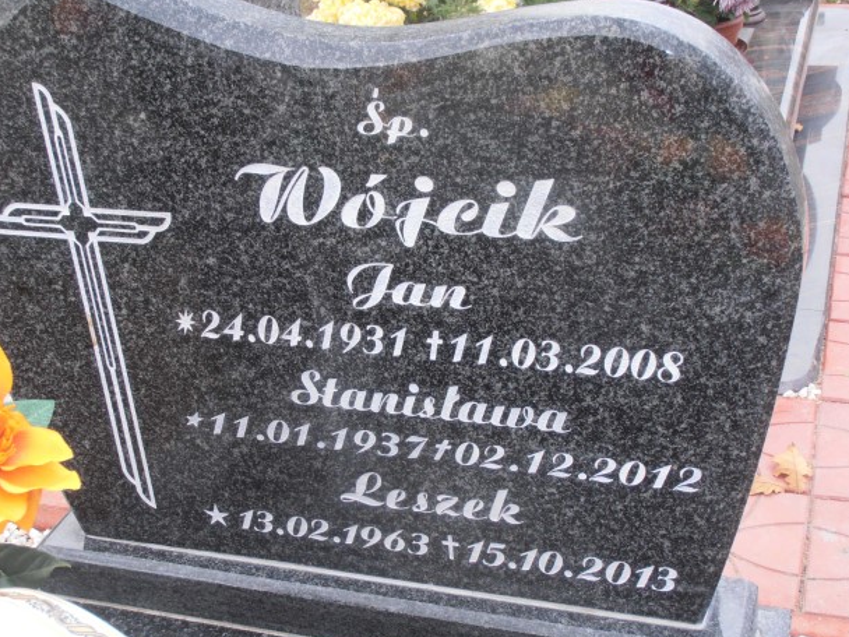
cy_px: 318
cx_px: 423
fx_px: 1472
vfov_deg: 24.4
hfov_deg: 32.2
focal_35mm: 60
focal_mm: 10.04
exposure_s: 1/50
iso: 125
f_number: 4.5
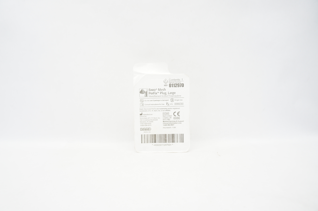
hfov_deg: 67.4
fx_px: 238
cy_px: 106
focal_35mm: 27
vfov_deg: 47.8
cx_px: 159
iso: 400
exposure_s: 1/80
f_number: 4
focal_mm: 18
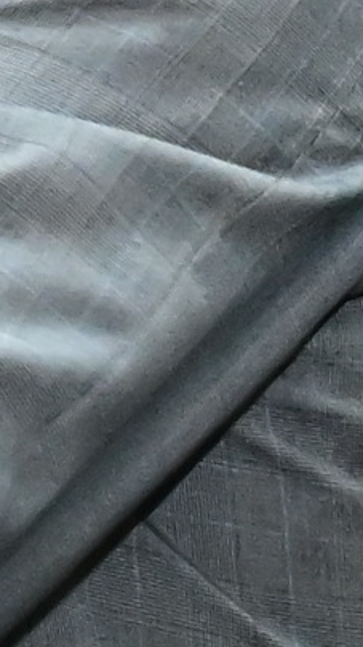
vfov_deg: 4.1
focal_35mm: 527
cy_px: -227
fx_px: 9025
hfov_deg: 2.2
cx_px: -1319
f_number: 4.5
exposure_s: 1/125
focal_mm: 46
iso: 4000
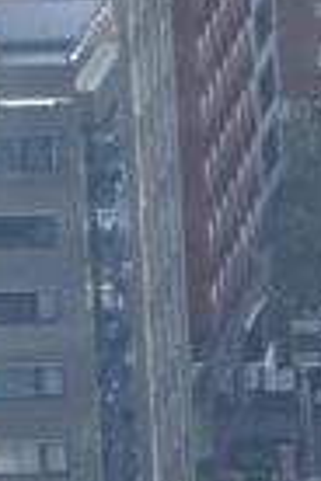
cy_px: 760
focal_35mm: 790
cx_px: 361
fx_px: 10562
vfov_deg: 2.6
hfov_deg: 1.7
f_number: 5.3
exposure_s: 1/500
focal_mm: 71
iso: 100
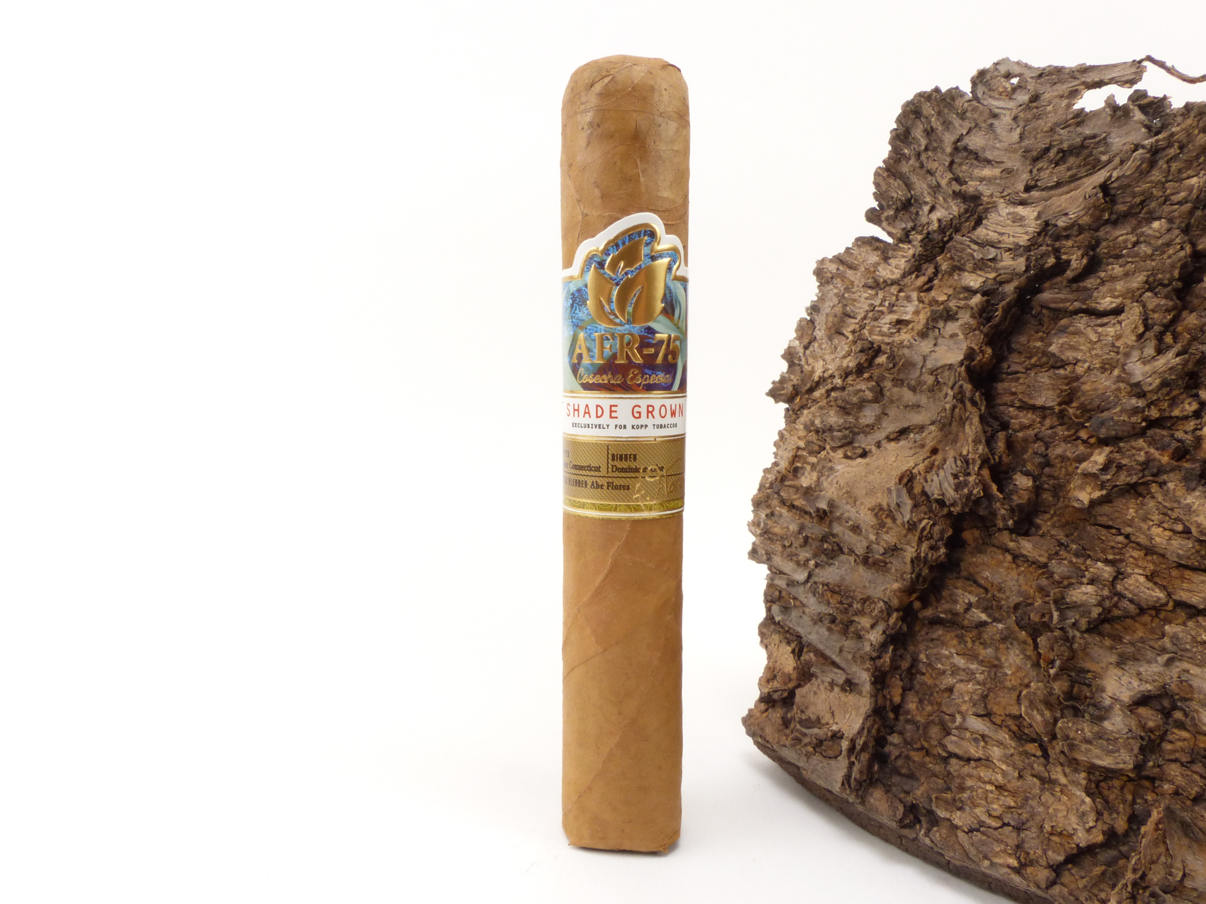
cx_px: 603
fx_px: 871
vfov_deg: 54.9
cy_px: 452
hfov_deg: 69.4
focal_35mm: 25
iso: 200
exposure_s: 1/50
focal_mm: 4.5
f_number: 8
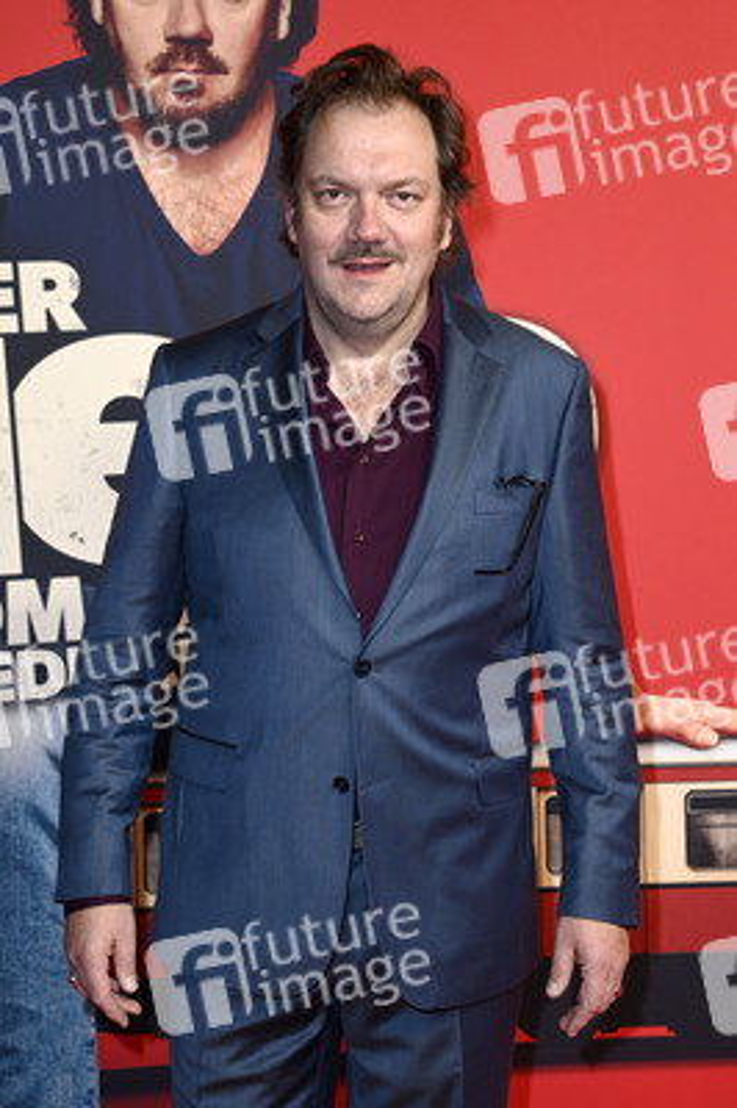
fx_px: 1999
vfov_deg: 31.0
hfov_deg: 20.9
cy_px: 554
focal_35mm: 65
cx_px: 368
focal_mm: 65
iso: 800
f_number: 5.6
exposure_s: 1/250
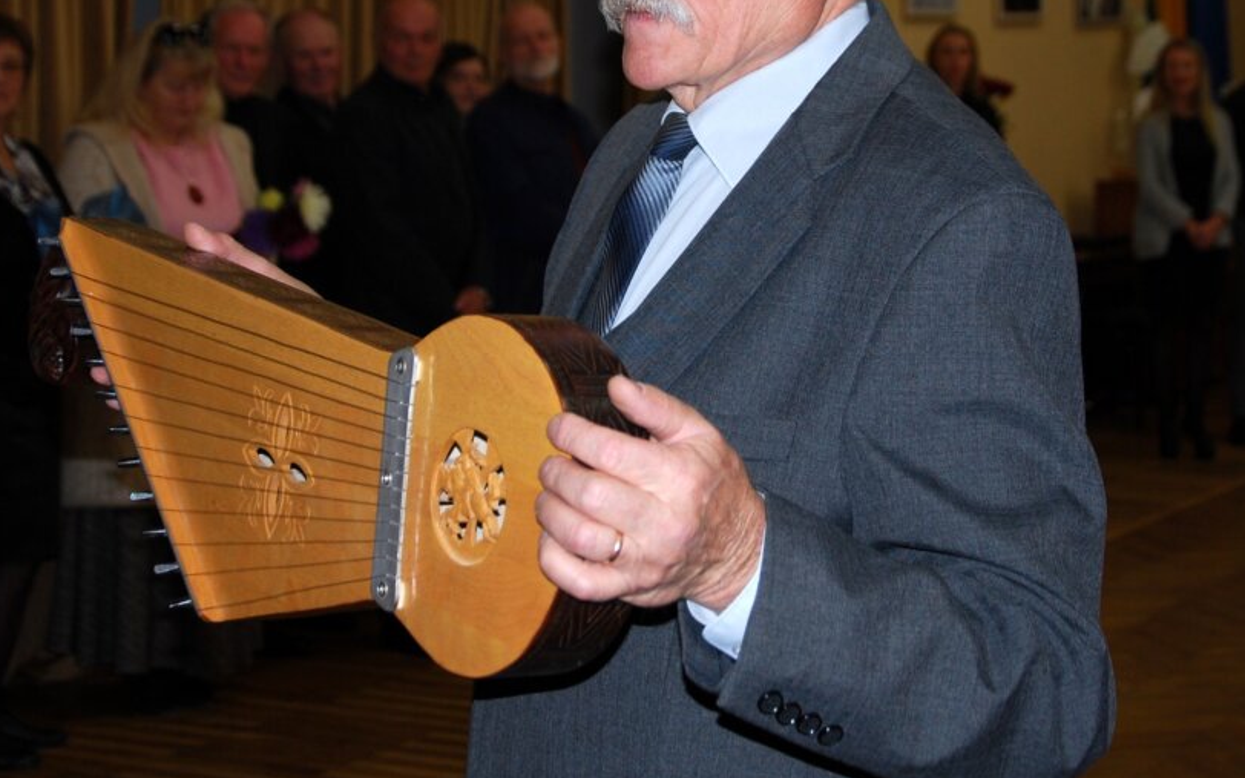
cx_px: 682
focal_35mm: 86
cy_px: 269
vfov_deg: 15.2
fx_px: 2917
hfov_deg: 24.1
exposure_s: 1/60
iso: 200
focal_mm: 38
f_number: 4.5
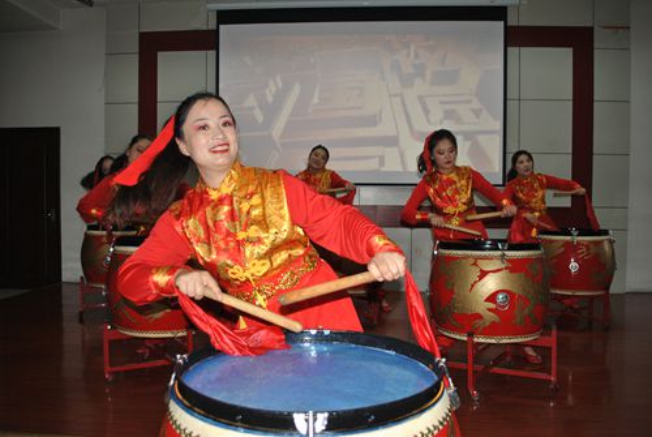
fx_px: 490
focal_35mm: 27
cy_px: 218
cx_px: 326
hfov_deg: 67.3
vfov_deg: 48.1
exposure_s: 1/60
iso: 200
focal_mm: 18
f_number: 3.5
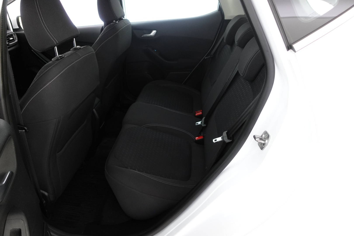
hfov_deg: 73.7
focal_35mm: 24
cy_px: 118
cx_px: 177
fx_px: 236
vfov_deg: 53.1
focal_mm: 9.4
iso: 640
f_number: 1.8
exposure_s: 1/30
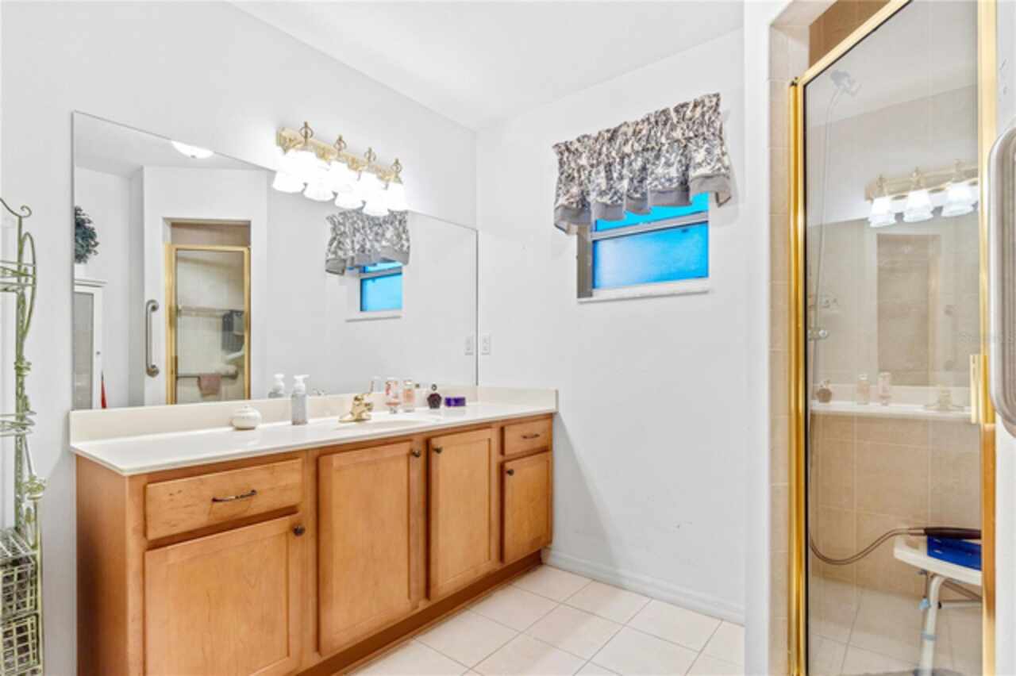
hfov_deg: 95.0
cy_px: 338
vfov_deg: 72.0
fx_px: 465
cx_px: 508
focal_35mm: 16
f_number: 8
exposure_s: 1/2
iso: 100
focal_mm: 11
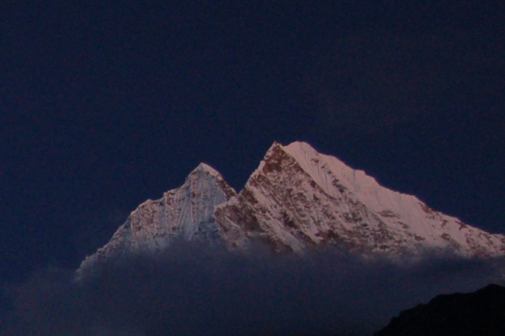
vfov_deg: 7.5
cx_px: -392
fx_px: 2510
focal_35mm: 179
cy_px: 521
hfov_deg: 10.8
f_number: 4.2
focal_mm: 30
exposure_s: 1/6
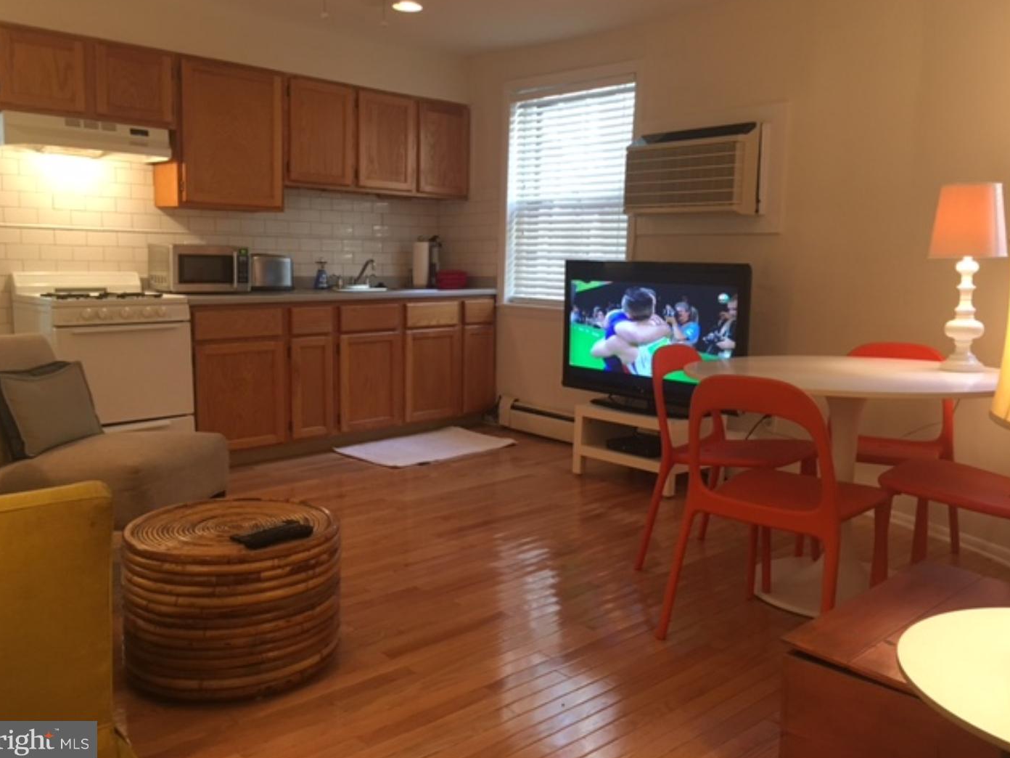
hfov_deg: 60.0
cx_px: 493
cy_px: 371
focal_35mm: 30
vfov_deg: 46.8
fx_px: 875
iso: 125
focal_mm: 4.15
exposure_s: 1/30
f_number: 2.2
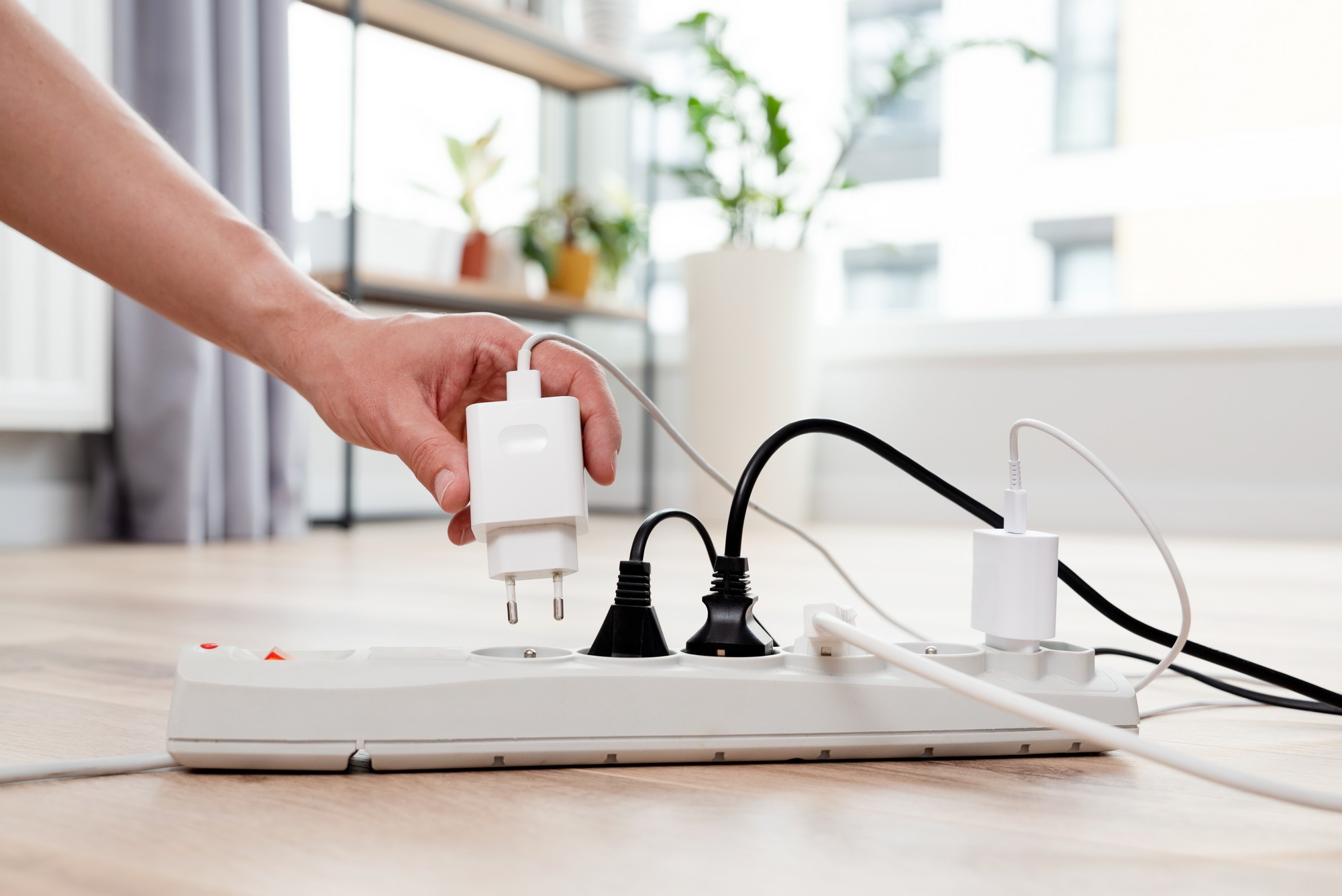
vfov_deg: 35.1
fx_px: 1417
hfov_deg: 50.7
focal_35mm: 38
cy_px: 448
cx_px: 671
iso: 250
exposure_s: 1/100
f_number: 4
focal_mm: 38
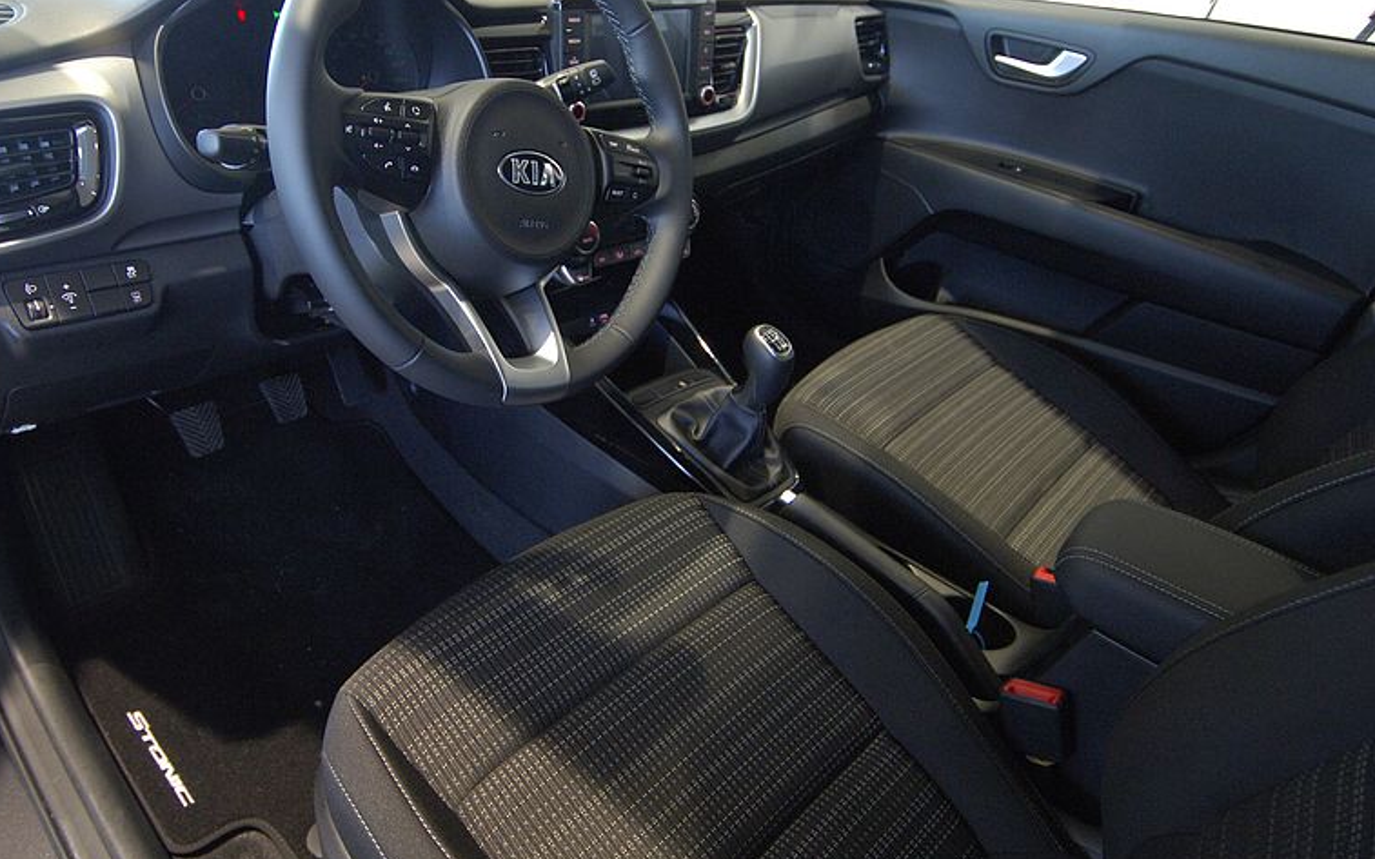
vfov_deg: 52.7
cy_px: 351
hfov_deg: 76.3
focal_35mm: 23
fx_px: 862
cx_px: 552
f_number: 4
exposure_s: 1/25
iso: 800
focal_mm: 12
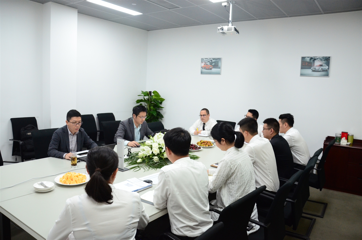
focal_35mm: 27
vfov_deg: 47.7
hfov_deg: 67.5
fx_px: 271
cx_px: 181
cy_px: 120
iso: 1600
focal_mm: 18
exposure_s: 1/25
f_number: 4
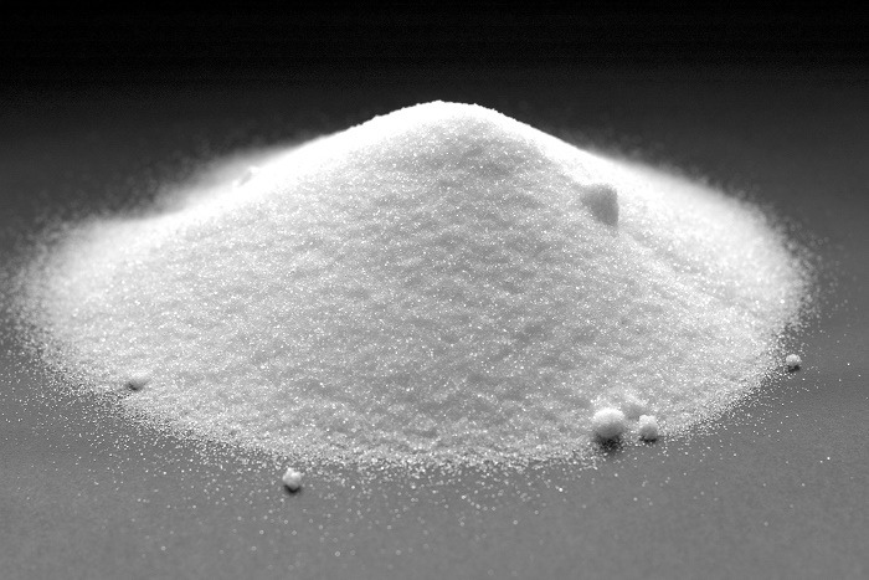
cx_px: 434
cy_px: 290
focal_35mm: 75
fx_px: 1811
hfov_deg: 27.0
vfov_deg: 18.2
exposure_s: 1/60
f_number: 7.1
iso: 200
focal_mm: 50
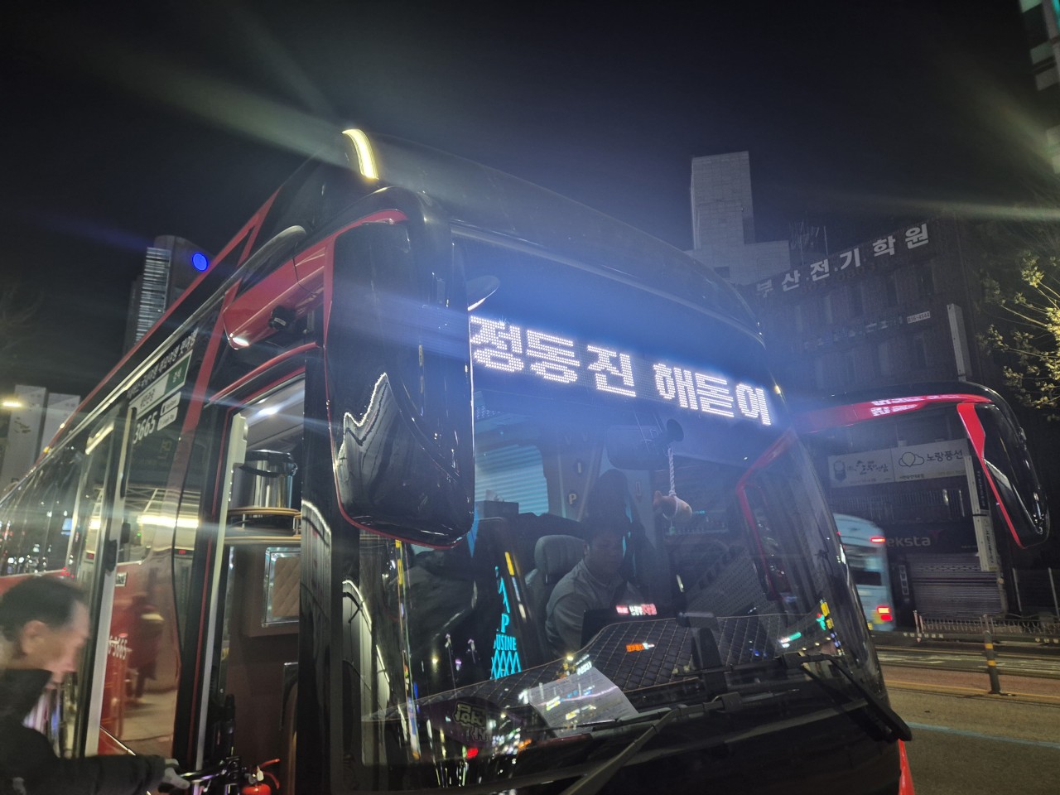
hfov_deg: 73.9
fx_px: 704
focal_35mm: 23
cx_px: 530
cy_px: 398
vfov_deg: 58.9
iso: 320
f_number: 1.8
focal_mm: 5.4
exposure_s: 1/30
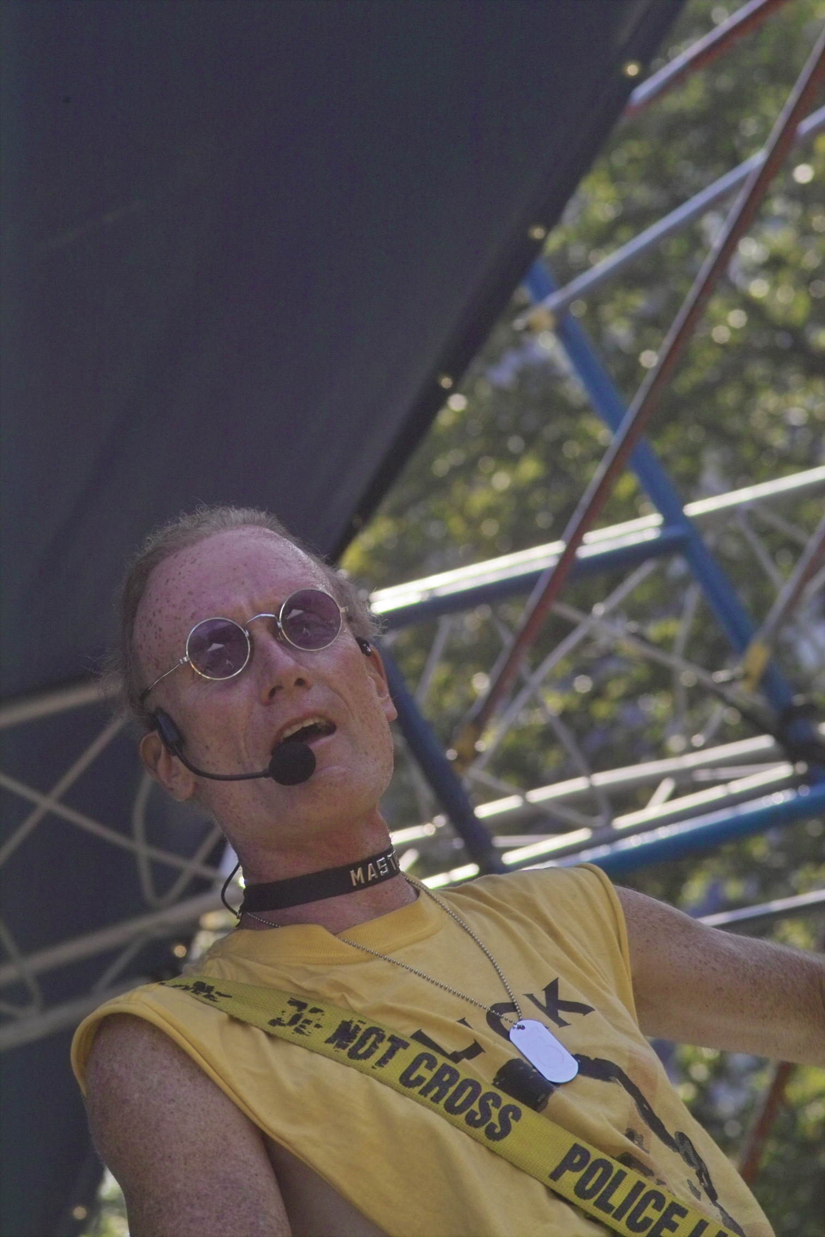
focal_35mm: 179
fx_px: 6153
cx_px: 412
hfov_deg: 7.7
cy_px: 618
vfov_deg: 11.5
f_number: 6.7
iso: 200
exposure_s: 1/500
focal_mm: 105
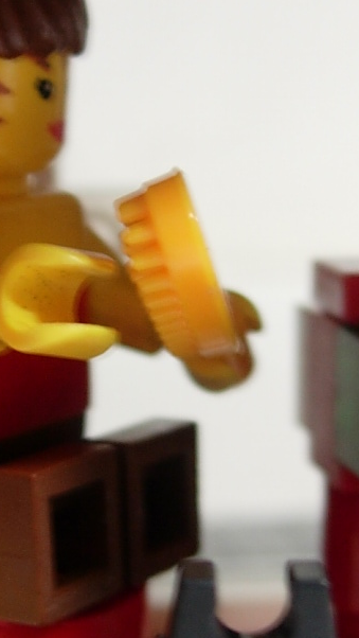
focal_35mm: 110
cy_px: 345
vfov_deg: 19.4
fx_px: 1860
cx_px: 197
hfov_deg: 11.0
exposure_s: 1/8.2
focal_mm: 7.8
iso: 64
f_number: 2.8
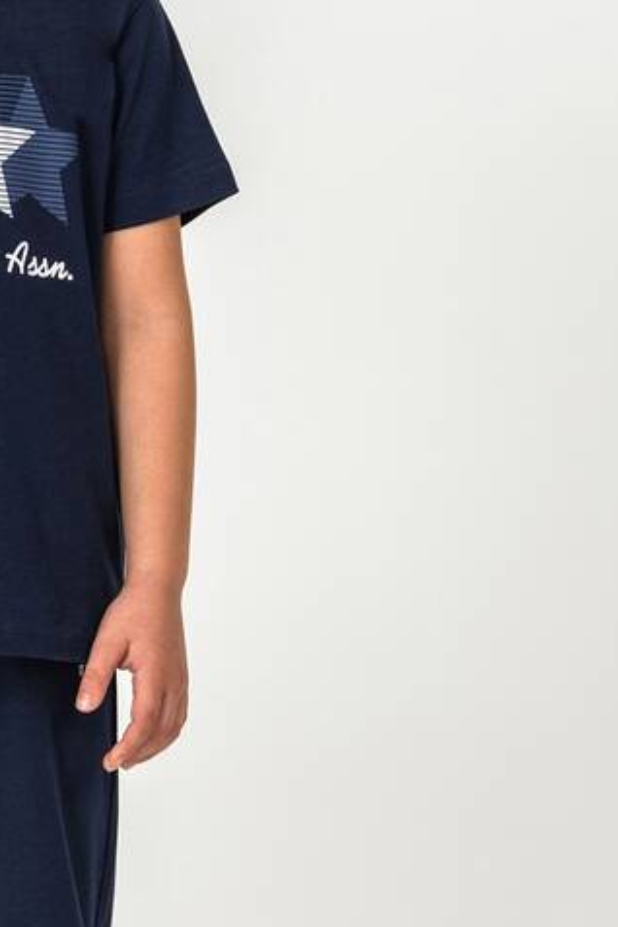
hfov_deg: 4.5
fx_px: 7905
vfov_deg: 6.7
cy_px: 544
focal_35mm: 307
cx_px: -101
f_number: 8
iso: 160
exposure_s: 1/125
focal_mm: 122
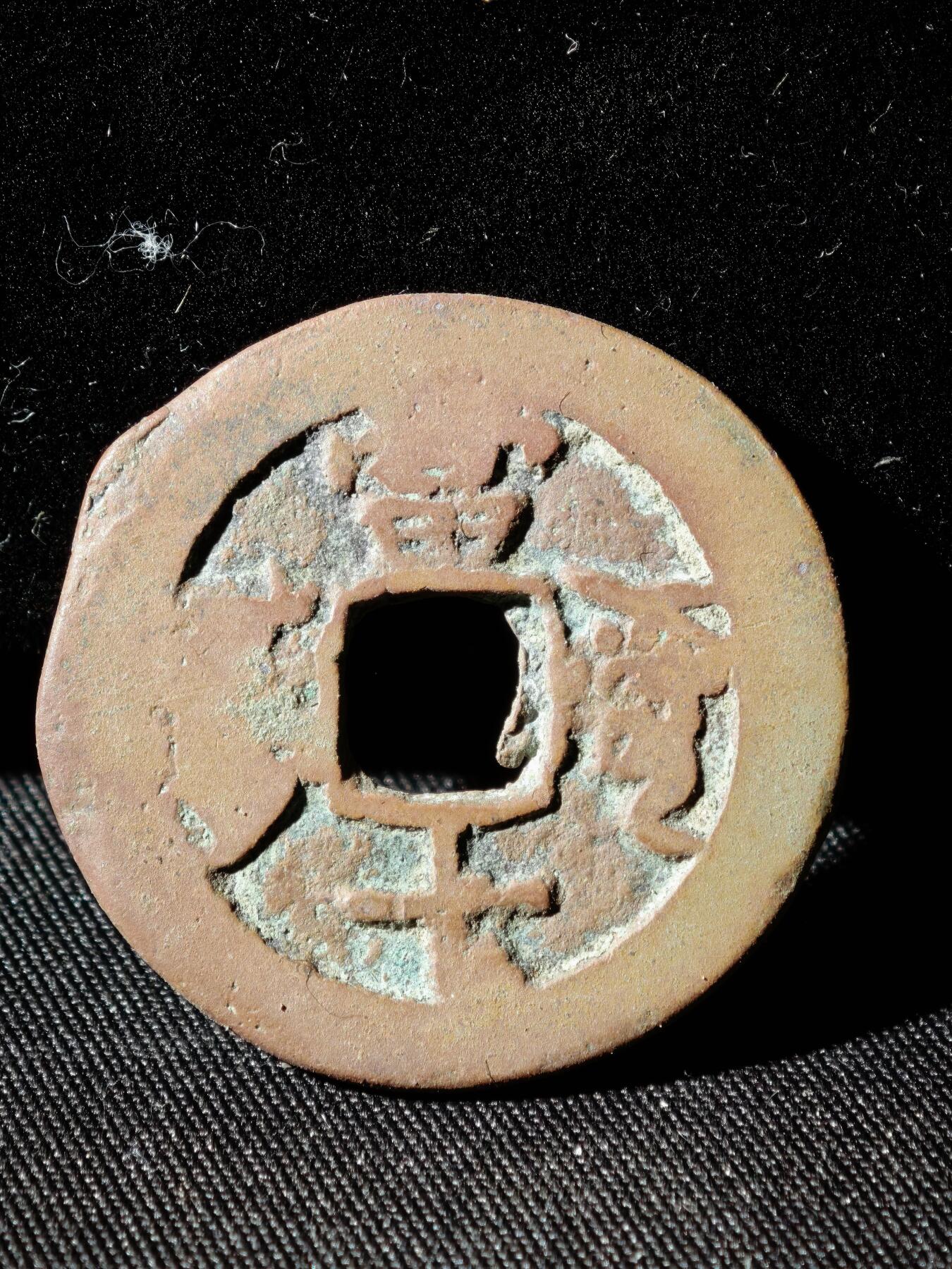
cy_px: 634
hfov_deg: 13.1
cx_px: 476
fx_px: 4144
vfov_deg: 17.4
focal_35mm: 113
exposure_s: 1/100
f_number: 2
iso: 500
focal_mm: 9
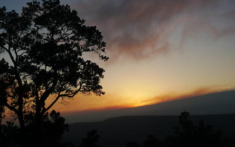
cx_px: 117
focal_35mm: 45
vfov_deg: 28.5
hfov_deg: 44.4
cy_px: 61
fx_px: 288
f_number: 6.3
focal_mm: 21
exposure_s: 1/640
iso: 200
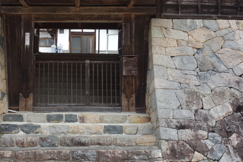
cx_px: 79
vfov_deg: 35.0
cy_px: 68
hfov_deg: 49.7
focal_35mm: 38
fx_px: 256
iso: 125
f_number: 5
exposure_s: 1/100
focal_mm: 10.4
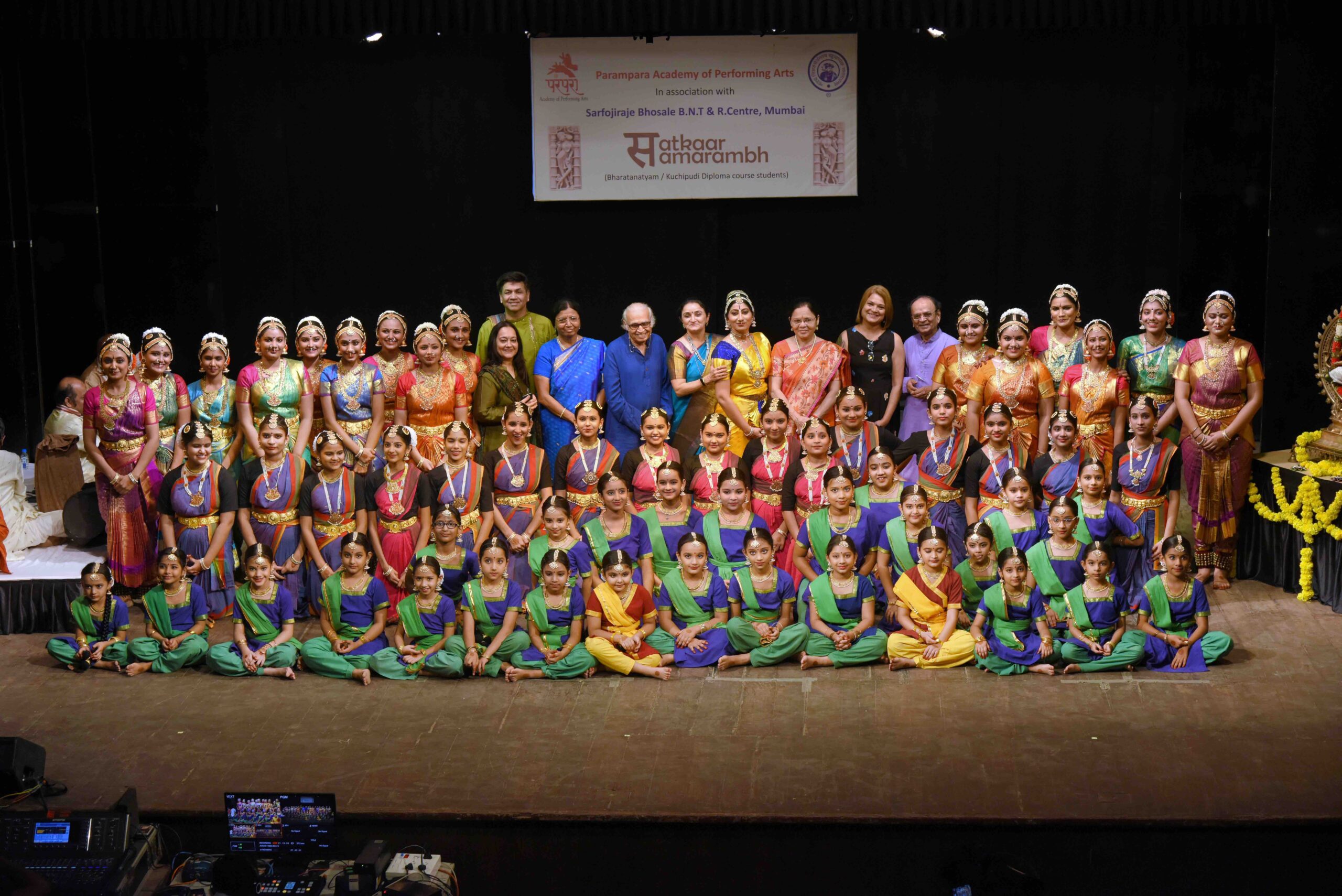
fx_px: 2312
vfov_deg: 21.9
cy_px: 448
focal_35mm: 62
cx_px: 671
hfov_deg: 32.4
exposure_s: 1/250
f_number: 4.5
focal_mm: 62
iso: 800
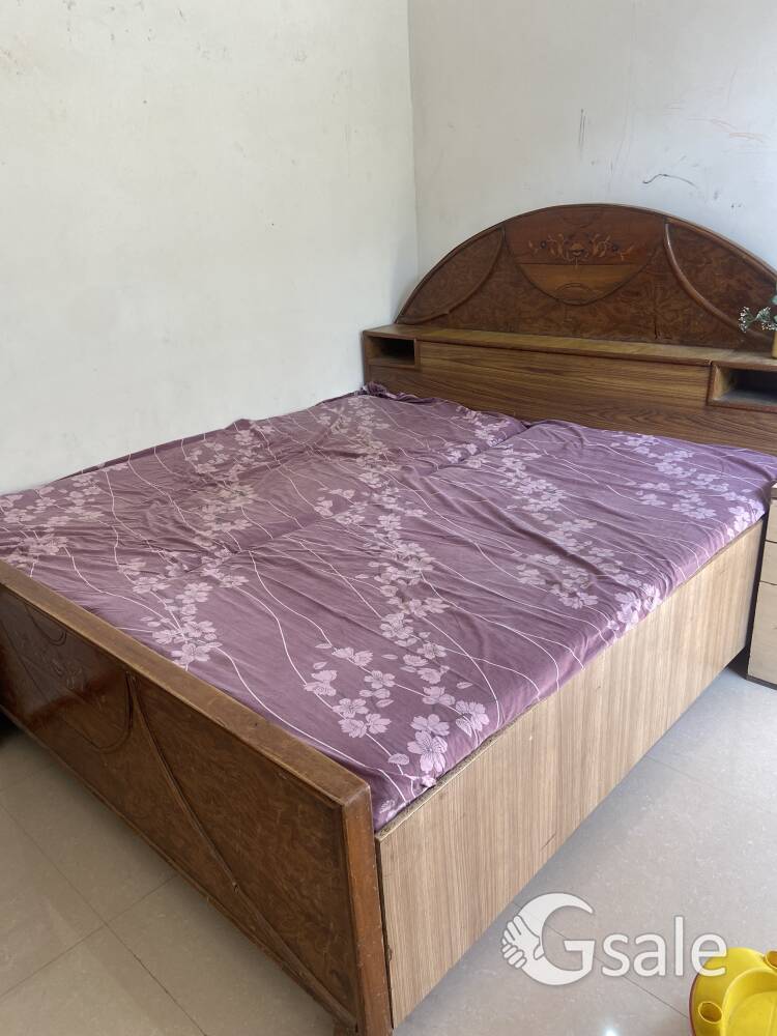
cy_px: 518
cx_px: 388
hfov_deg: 53.1
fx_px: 778
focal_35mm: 26
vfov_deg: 67.3
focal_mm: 4.25
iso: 80
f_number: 1.8
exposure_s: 1/100
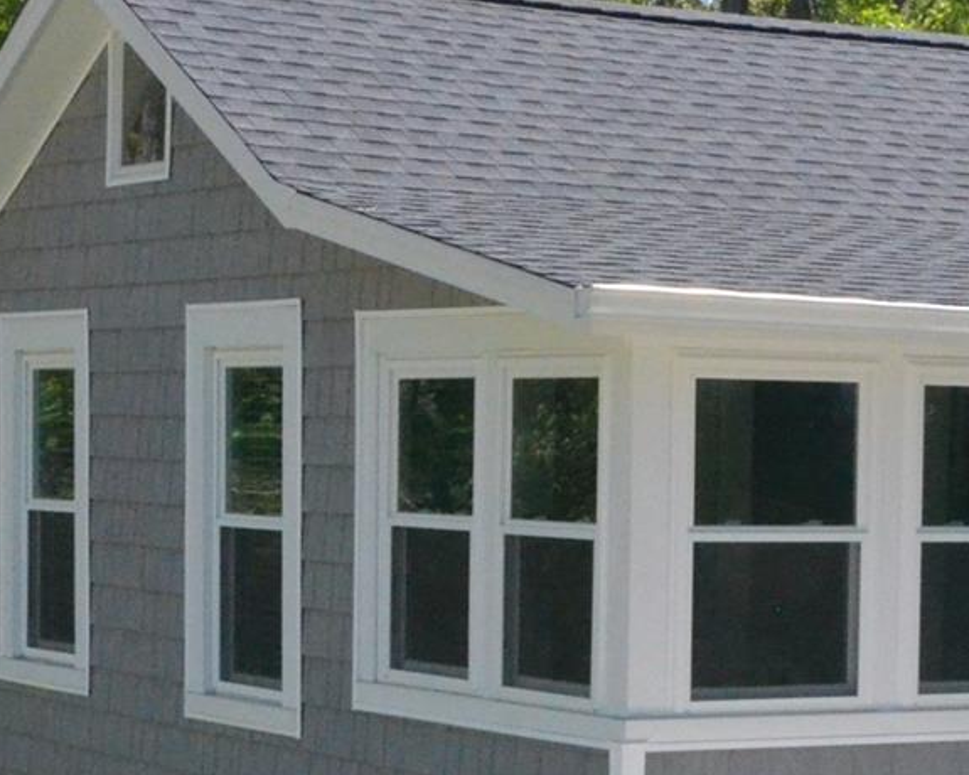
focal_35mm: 120
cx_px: 890
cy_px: 735
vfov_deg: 12.7
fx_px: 3441
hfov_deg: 15.8
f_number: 18
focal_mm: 24
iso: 5000
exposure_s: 1/1250
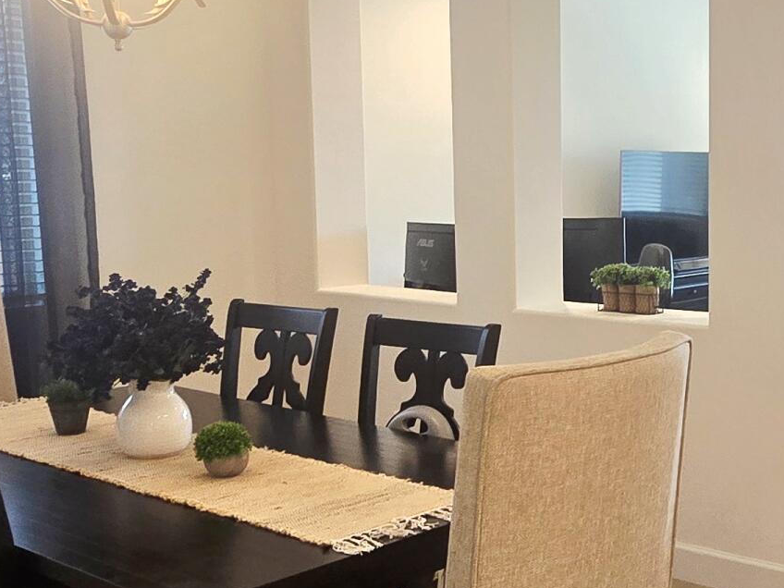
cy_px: 310
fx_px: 1042
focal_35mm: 46
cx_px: 666
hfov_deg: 39.1
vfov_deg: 31.5
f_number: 2.2
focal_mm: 2.2
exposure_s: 1/60.2
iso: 100
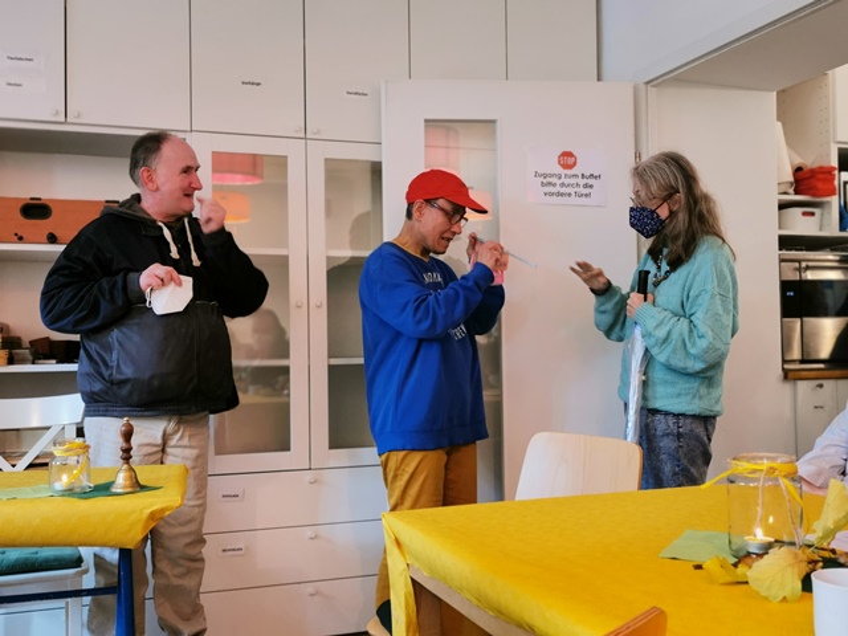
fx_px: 857
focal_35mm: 35
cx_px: 424
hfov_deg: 52.6
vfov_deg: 40.7
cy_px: 318
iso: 160
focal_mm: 5.58
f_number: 1.8
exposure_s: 1/50
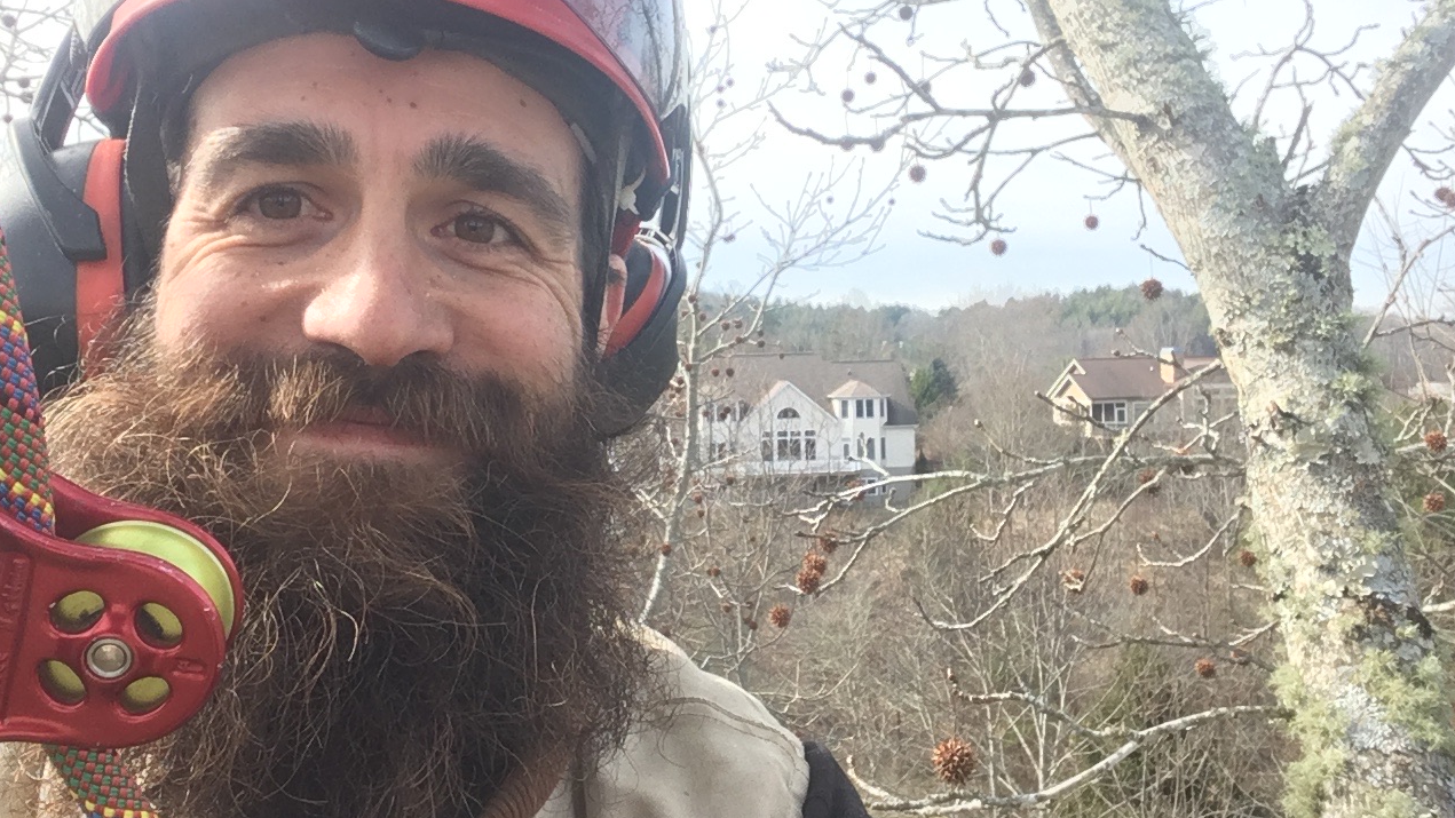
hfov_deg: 58.0
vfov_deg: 34.6
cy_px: 365
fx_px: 1312
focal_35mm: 34
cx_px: 728
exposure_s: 1/304
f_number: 2.4
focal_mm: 2.15
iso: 50
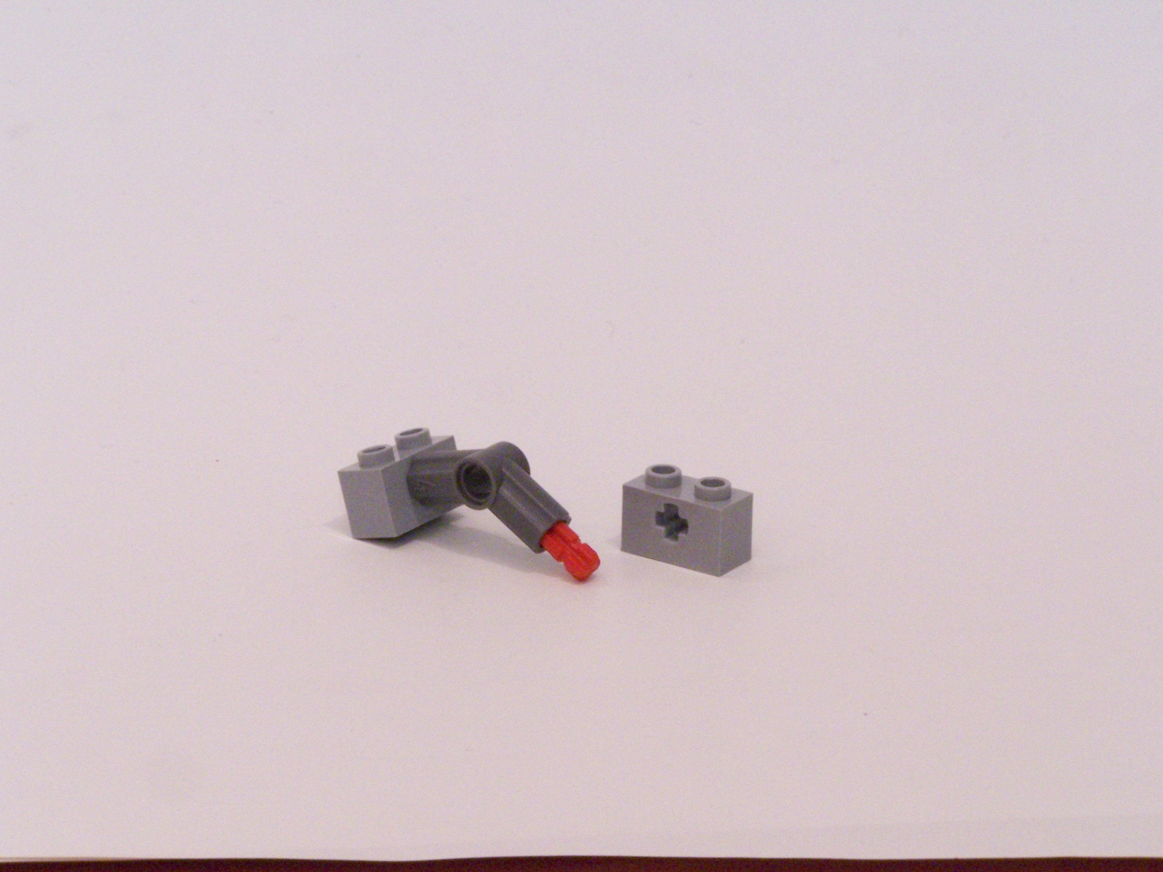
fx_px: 4670
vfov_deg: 10.7
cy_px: 436
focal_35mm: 139
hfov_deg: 14.2
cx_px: 582
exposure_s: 1/4
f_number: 8
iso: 400
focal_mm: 23.1
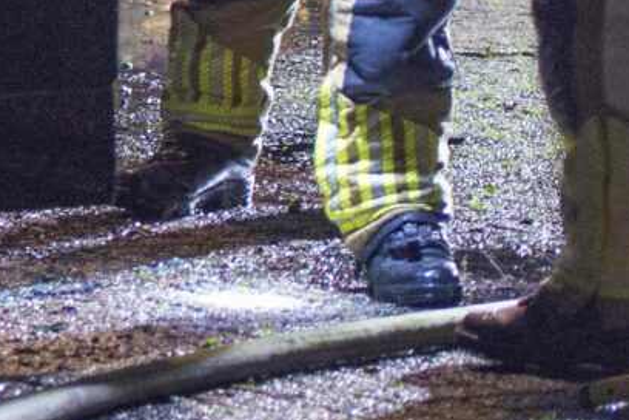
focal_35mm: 439
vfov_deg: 3.1
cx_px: -805
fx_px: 7670
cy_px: -327
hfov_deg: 4.6
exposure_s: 1/20
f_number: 2.8
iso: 2000
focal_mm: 70
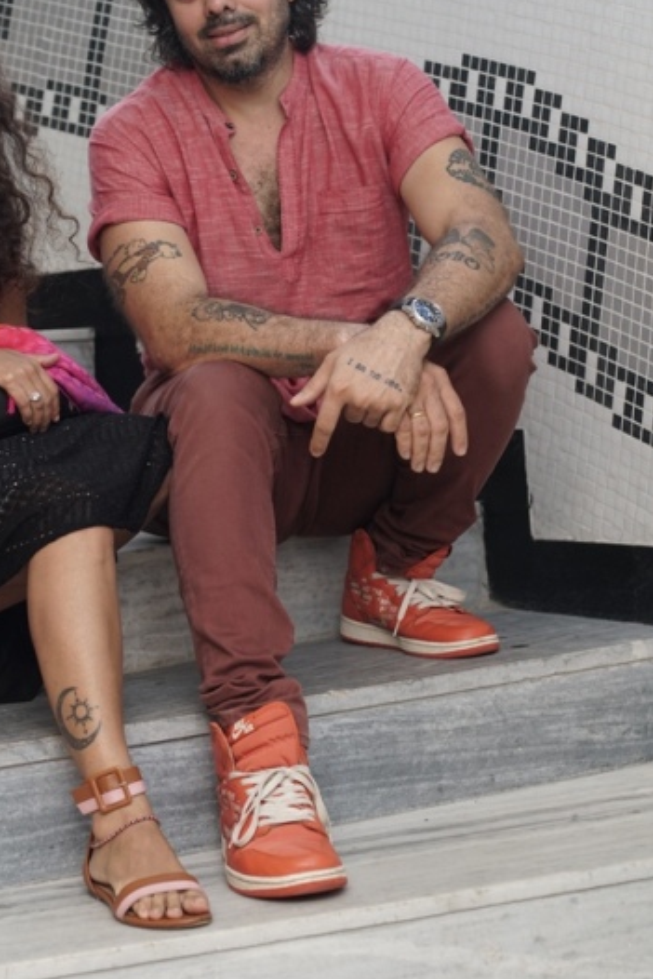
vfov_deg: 26.6
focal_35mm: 76
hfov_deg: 17.8
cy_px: 376
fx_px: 2066
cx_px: 158
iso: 500
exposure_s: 1/125
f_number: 4
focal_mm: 50
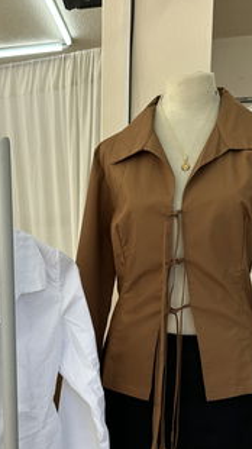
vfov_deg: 43.2
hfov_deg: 25.8
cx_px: 32
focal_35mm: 45
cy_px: 366
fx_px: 535
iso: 80
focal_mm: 6.86
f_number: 1.78
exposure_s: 1/287
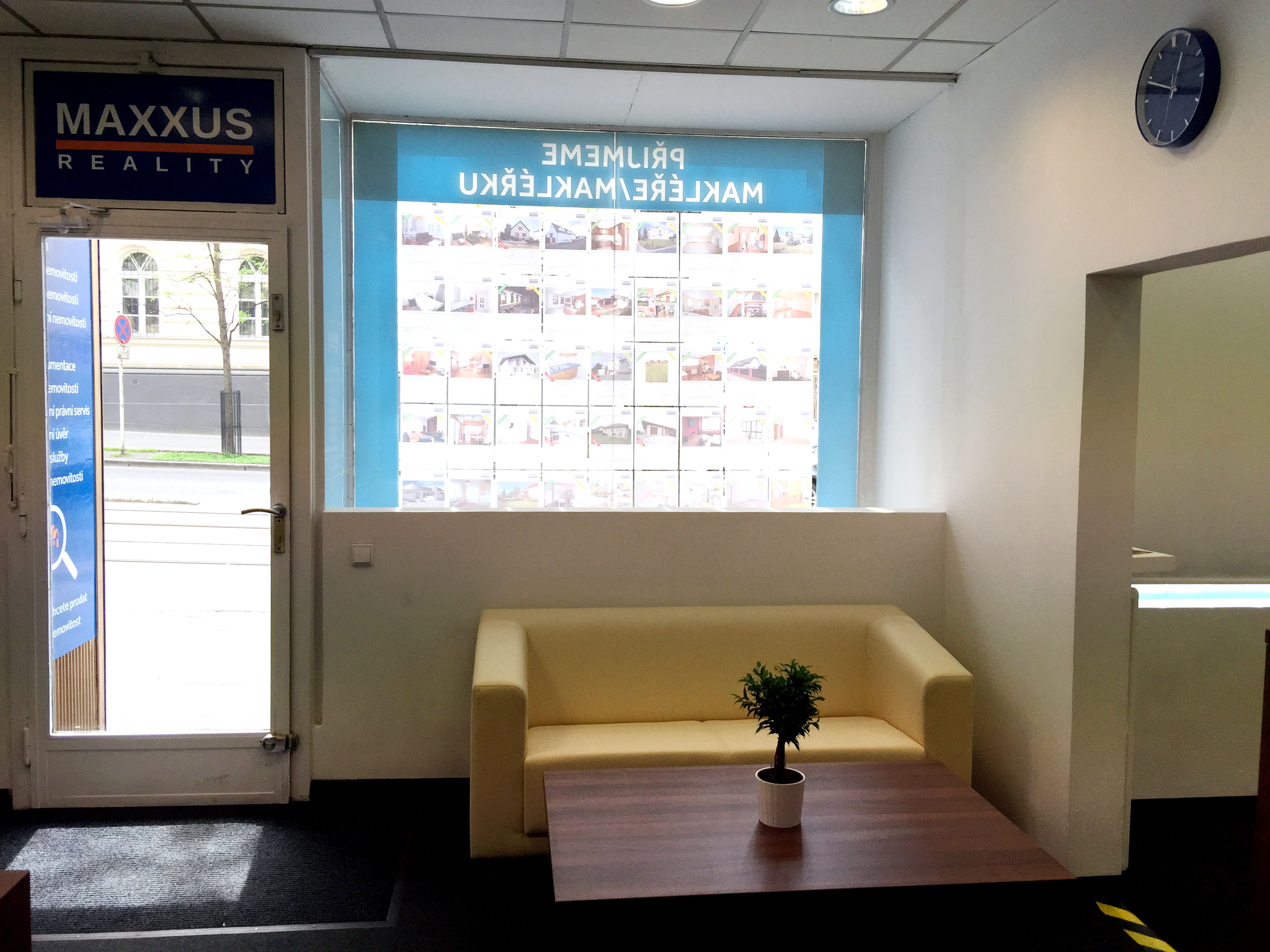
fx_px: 1064
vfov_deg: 48.2
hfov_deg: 61.7
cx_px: 635
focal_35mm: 29
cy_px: 476
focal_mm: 4.15
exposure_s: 1/201
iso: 32
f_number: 2.2
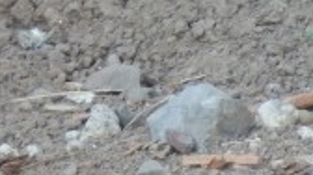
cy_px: -54
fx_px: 6540
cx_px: 606
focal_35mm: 789
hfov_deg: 2.7
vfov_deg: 1.5
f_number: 5.9
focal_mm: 26.9
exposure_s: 1/160
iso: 250
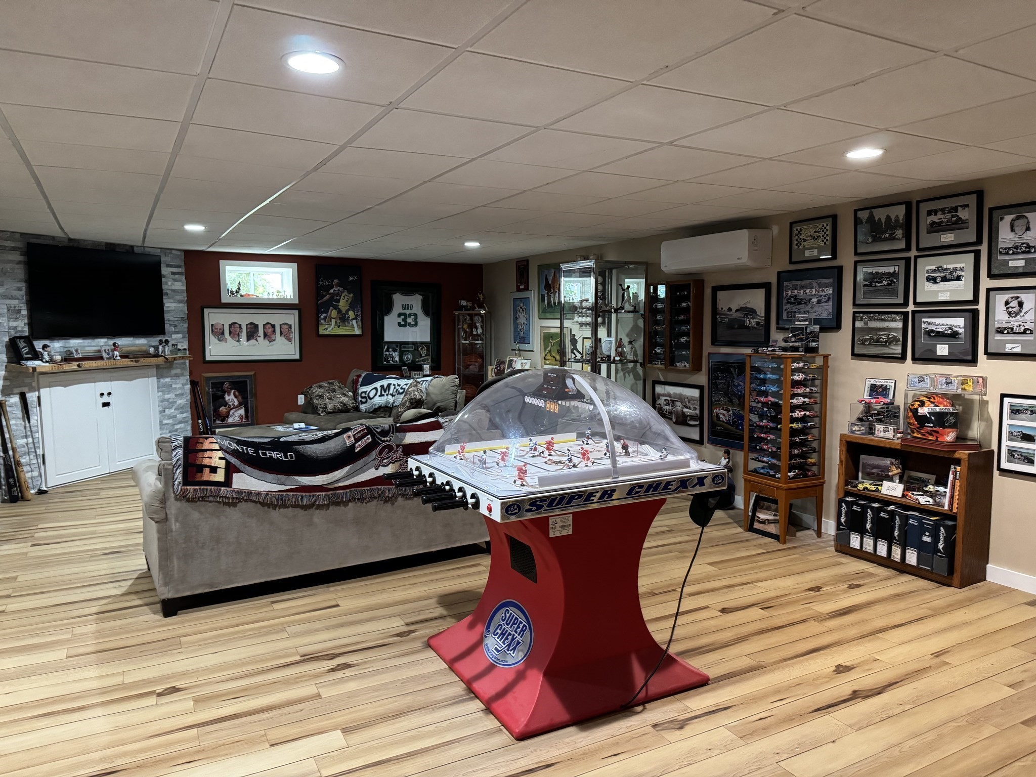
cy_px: 388
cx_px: 518
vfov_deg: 56.8
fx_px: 718
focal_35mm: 24
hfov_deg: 71.6
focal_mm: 6.76
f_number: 1.78
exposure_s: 1/57
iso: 640
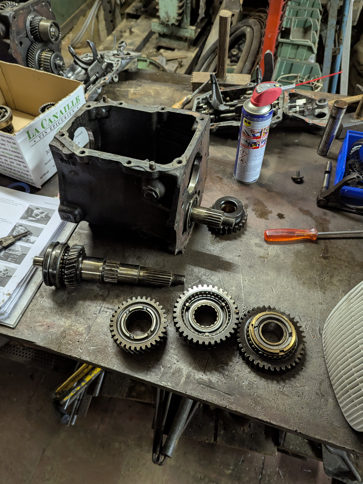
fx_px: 350
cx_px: 175
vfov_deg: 69.4
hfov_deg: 54.9
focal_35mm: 25
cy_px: 240
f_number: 1.85
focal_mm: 6.81
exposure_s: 1/50
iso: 397
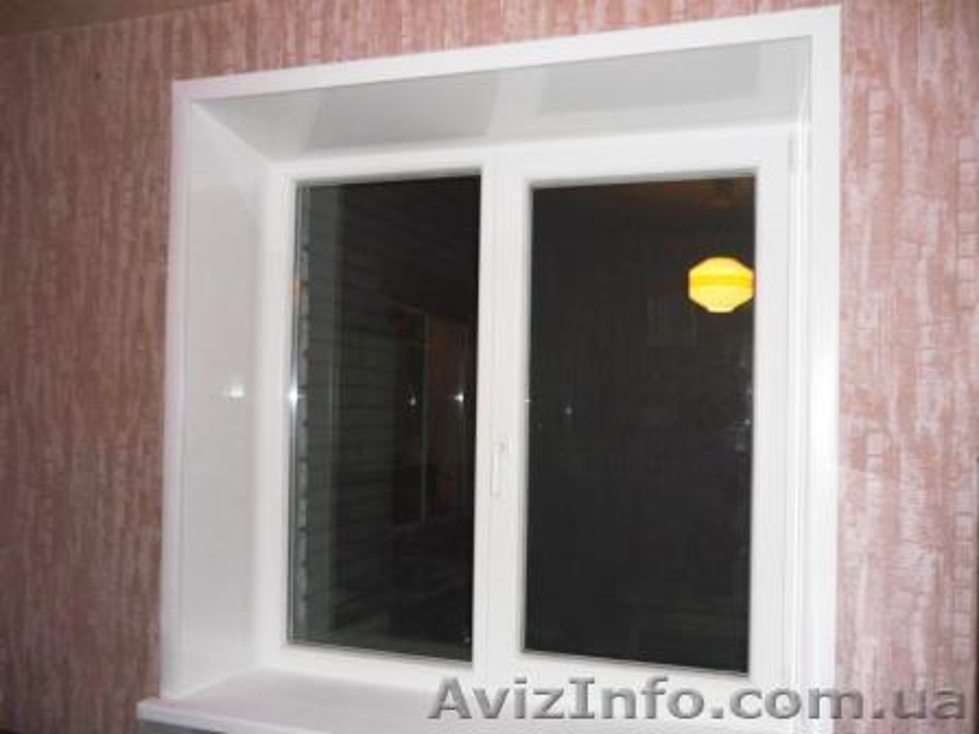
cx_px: 490
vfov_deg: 42.9
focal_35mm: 33
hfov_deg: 55.4
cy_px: 367
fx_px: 933
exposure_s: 1/30
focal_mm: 5.5
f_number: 2.8
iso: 100
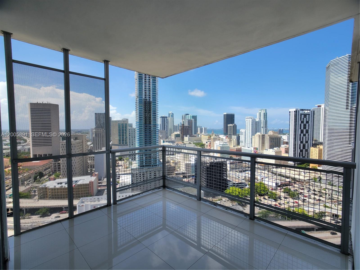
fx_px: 270
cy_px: 135
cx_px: 180
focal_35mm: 26
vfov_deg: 53.1
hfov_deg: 67.3
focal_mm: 5.4
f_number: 1.8
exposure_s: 1/1619
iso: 40
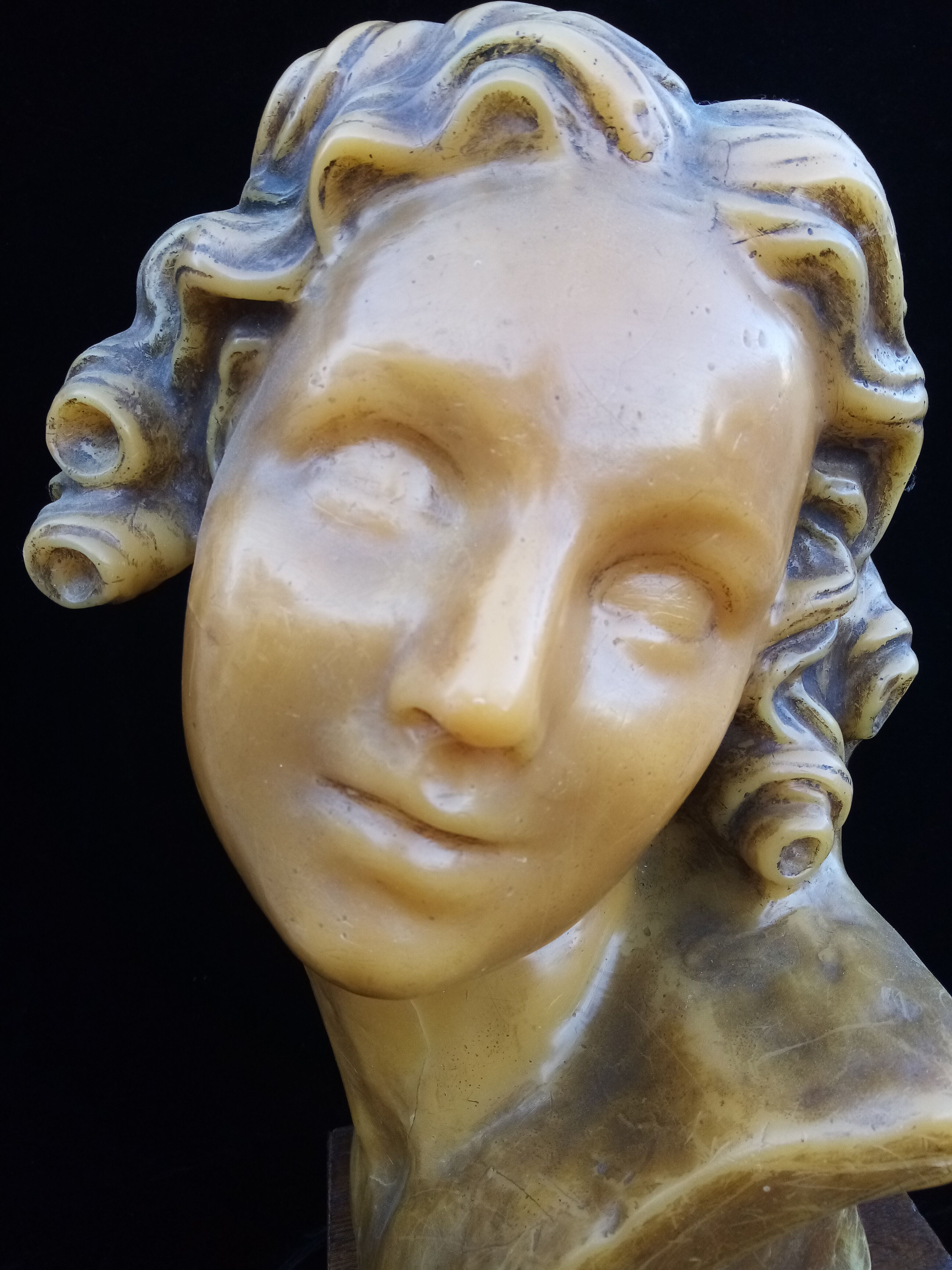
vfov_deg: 67.3
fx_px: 953
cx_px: 476
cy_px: 635
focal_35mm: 26
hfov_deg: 53.1
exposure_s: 1/100
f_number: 1.8
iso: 149
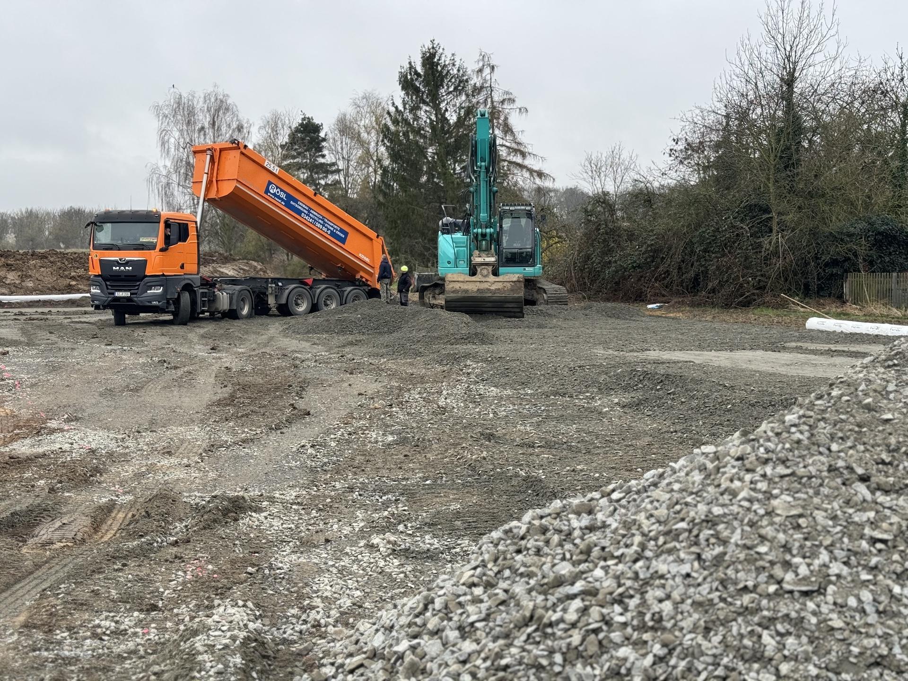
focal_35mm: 48
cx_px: 454
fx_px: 1259
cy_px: 340
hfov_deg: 39.7
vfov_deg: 30.3
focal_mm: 6.76
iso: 64
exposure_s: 1/448
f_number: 1.78
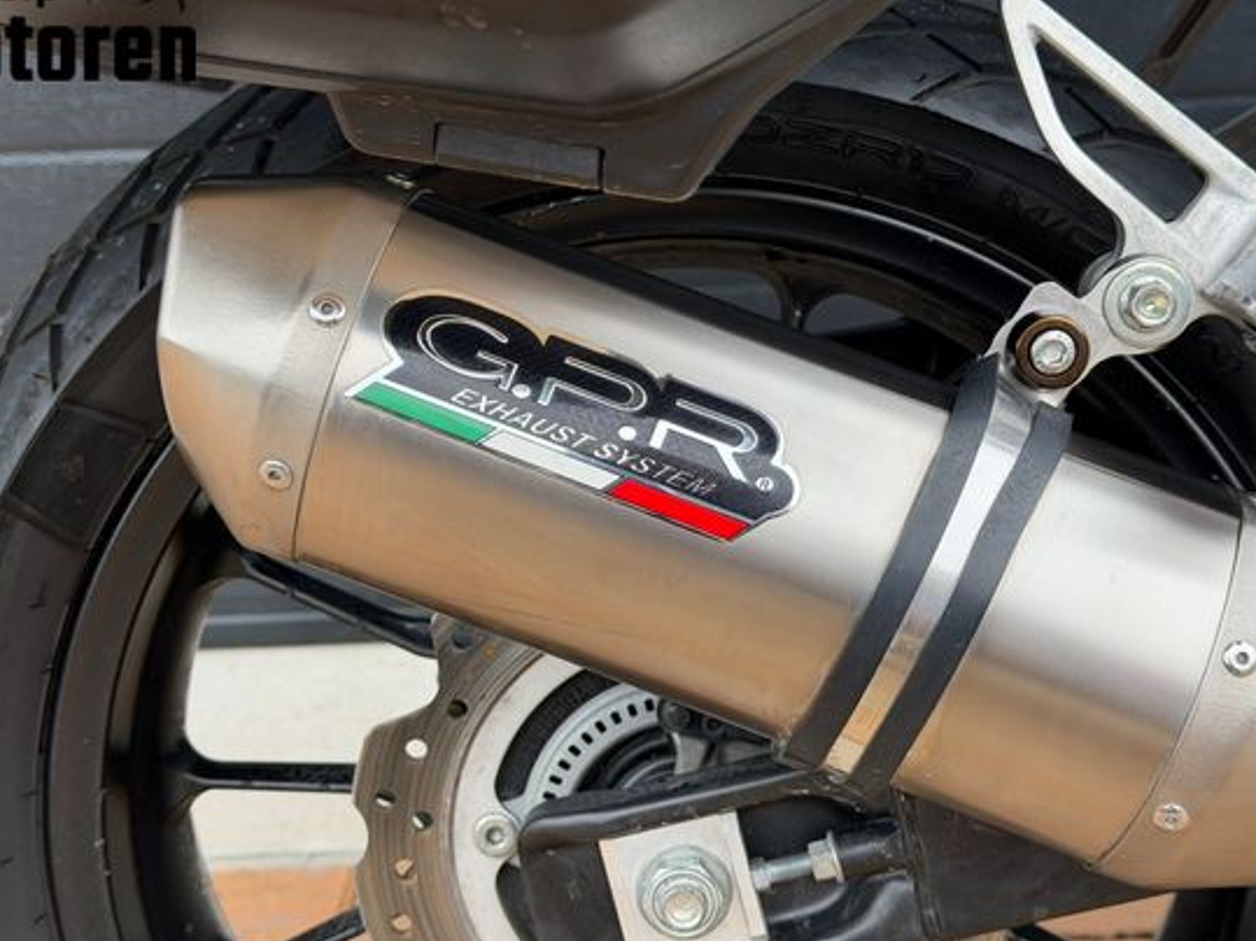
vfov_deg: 25.6
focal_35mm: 57
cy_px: 484
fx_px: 2068
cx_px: 643
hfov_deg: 33.8
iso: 64
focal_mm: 6.76
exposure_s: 1/217
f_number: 1.78
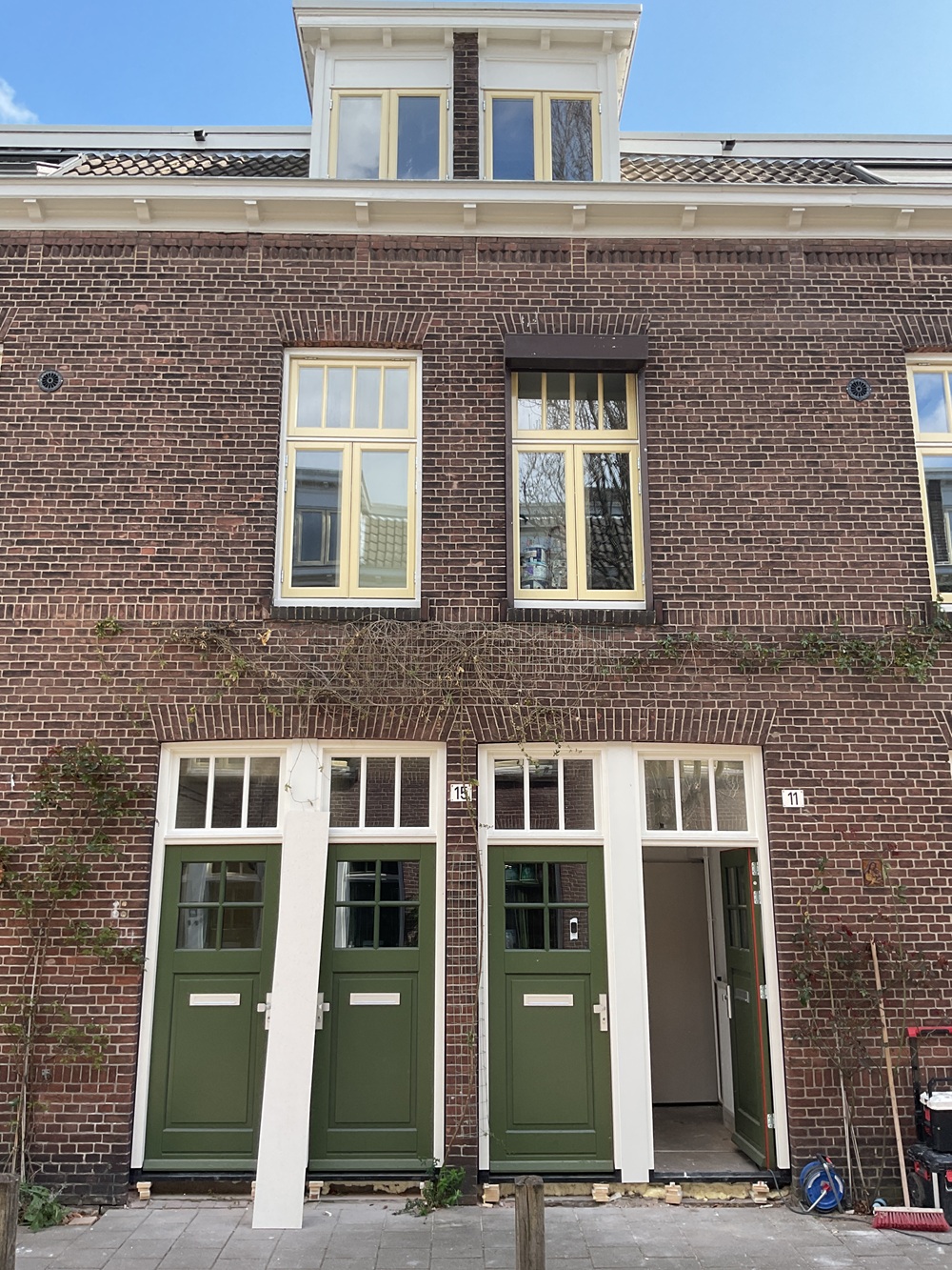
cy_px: 635
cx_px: 476
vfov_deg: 61.7
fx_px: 1063
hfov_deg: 48.2
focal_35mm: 29
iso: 16
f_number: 1.8
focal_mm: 3
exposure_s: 1/397
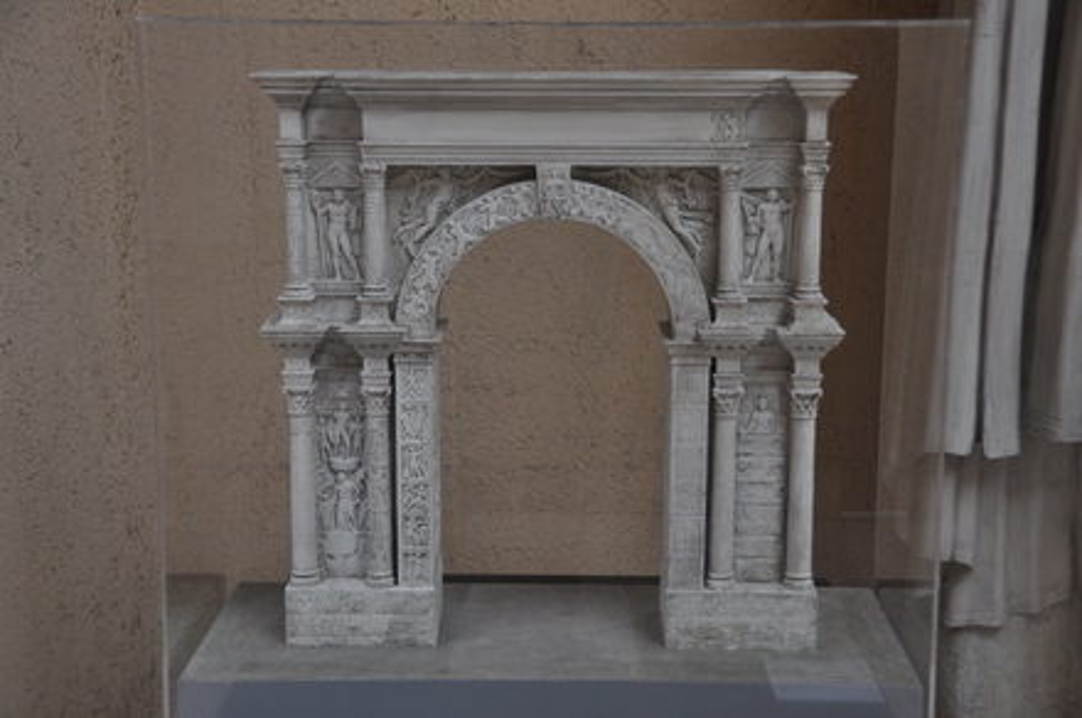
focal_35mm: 54
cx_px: 541
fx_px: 1621
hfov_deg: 36.9
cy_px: 359
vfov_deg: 25.0
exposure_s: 1/25
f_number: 4.2
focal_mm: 36
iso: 640
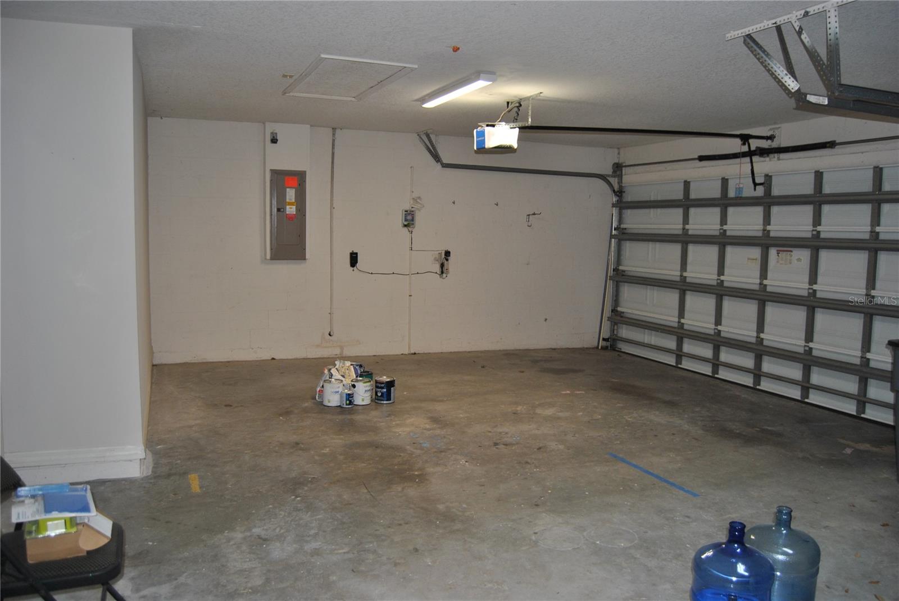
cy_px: 300
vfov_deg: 48.0
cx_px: 450
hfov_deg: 67.3
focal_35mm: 27
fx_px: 675
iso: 200
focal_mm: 18
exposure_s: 1/60
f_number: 3.5
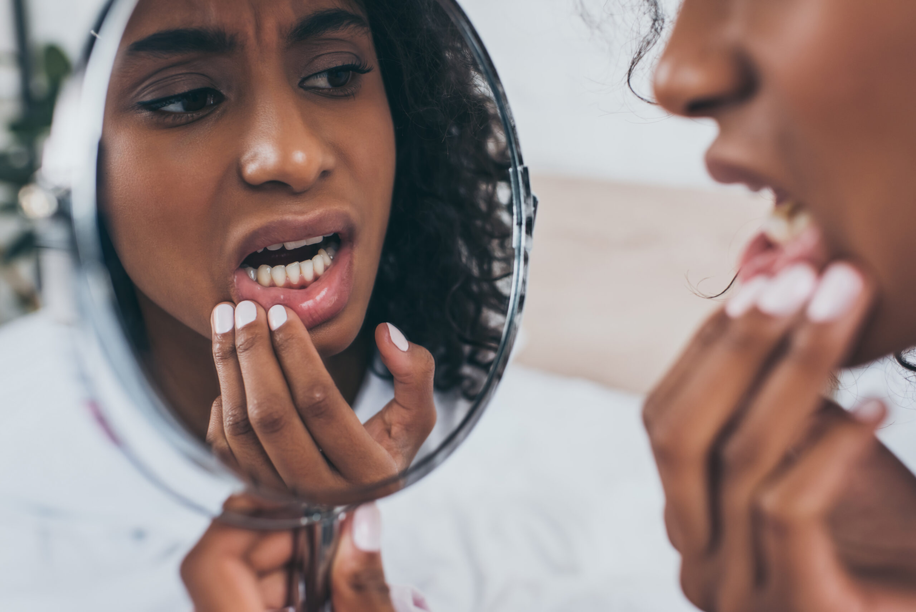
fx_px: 891
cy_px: 306
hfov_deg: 54.4
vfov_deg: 37.9
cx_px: 458
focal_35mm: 35
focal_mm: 35
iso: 500
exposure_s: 1/100
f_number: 3.5
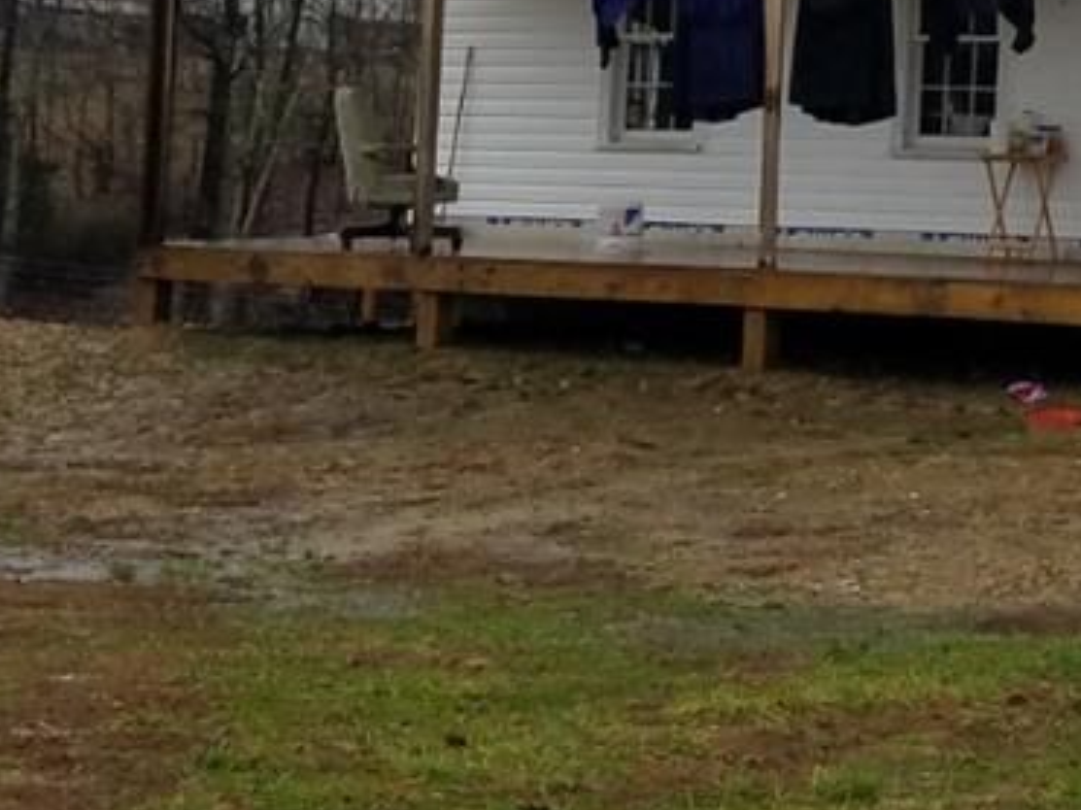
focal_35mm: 105
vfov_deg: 13.4
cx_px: 1273
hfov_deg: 17.9
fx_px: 3278
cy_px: -367
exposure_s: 1/204
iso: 50
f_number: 1.7
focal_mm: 4.2
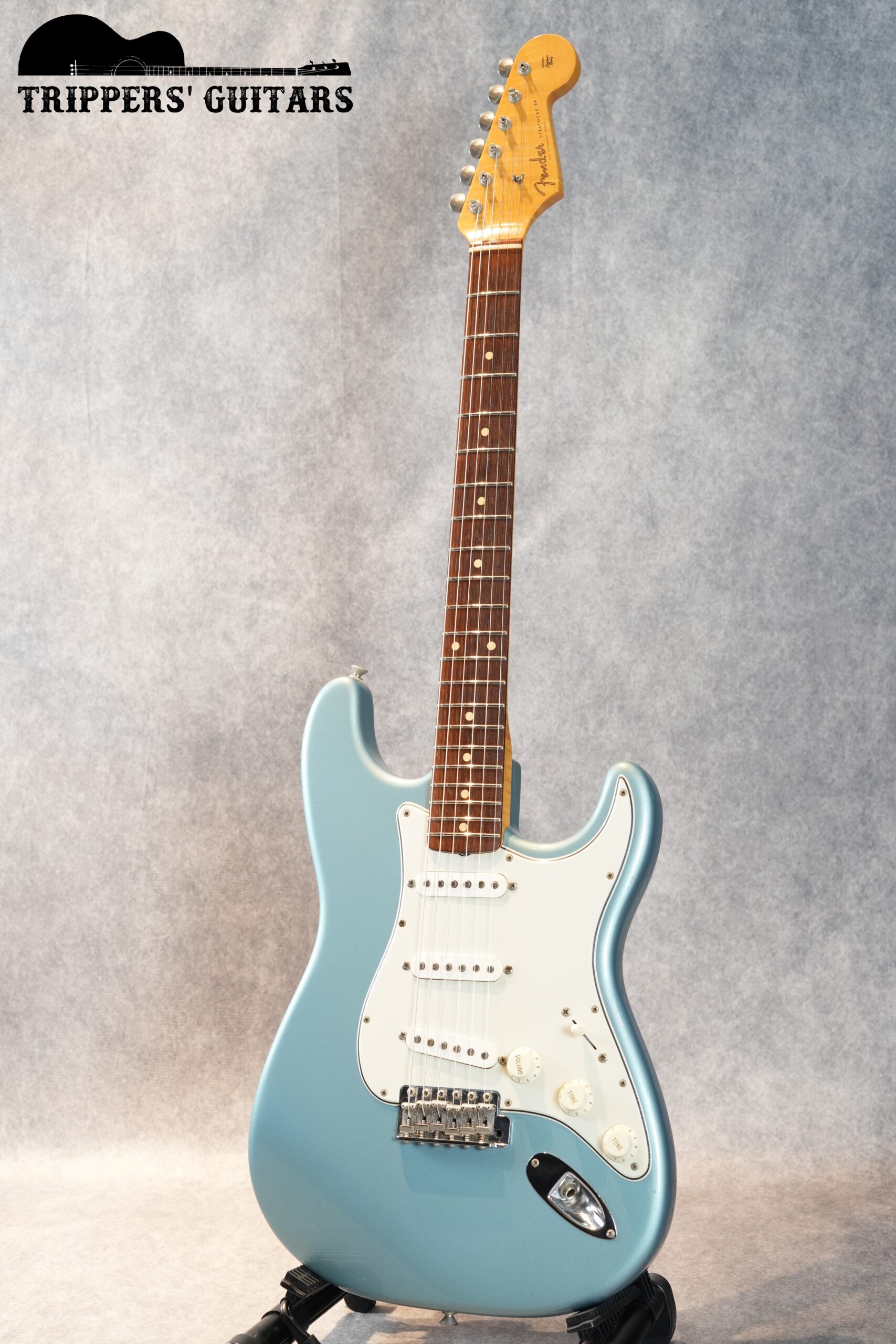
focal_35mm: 50
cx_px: 448
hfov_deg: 27.0
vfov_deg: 39.6
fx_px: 1866
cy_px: 672
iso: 320
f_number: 6.3
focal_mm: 50
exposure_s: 1/1.6
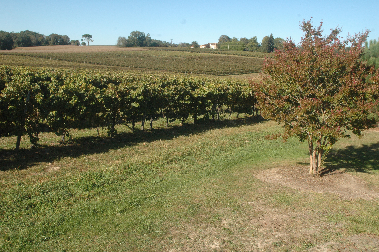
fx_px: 394
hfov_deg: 51.3
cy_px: 126
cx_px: 190
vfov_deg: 35.4
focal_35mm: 38
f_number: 13
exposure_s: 1/750
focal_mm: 25
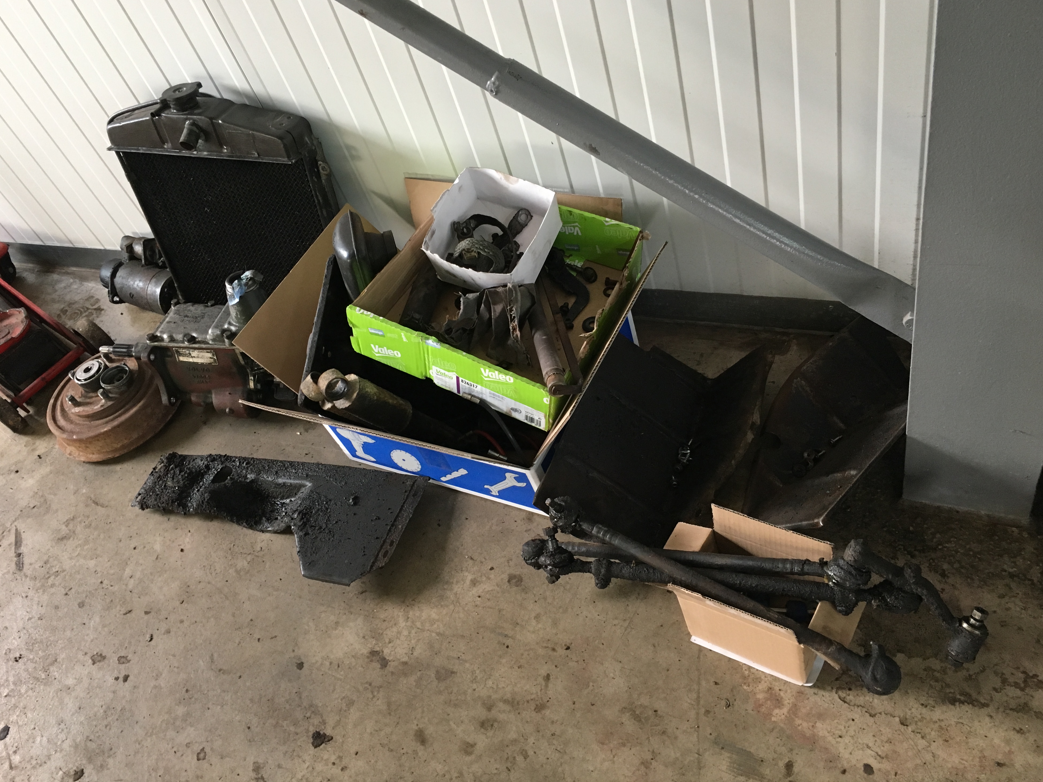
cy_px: 381
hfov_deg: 60.0
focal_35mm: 30
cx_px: 527
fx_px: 904
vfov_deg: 46.8
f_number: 2.2
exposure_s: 1/33
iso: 160
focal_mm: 4.15
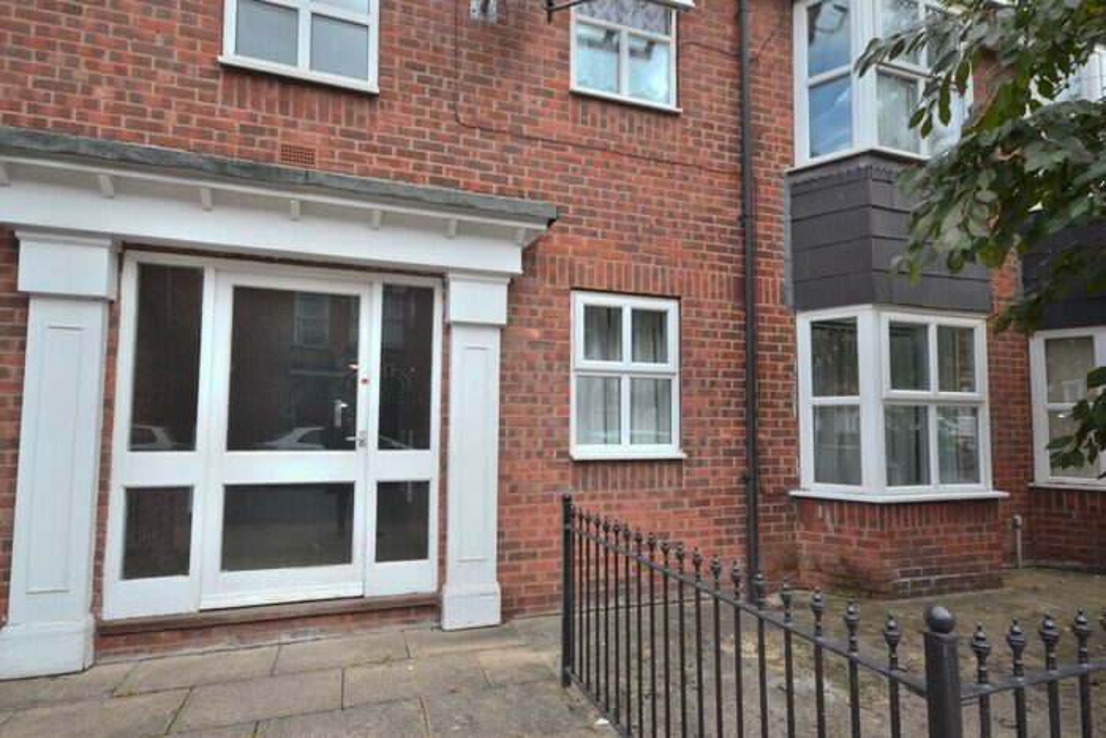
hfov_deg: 85.4
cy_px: 369
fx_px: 599
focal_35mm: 20
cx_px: 553
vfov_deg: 63.2
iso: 100
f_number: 5.6
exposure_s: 1/125
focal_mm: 13
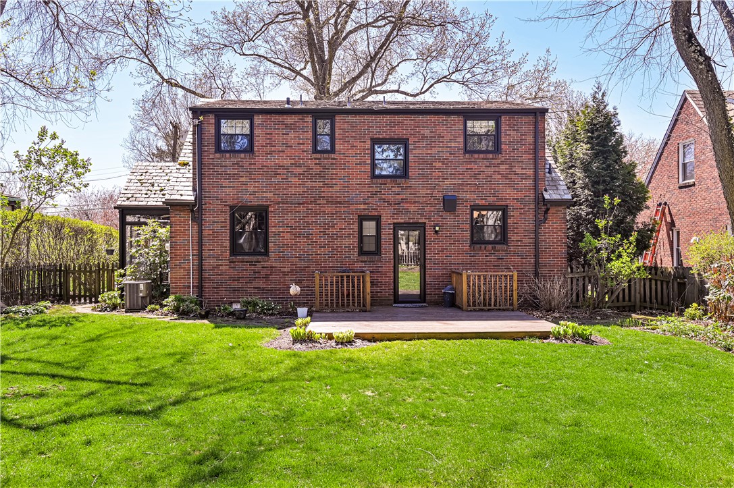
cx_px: 367
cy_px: 244
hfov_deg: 62.0
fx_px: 611
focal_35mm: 30
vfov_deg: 43.5
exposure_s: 1/80
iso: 100
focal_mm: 30
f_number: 8
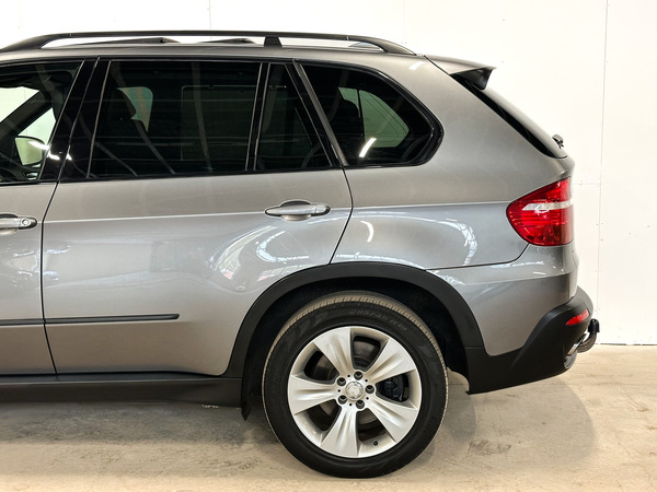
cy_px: 246
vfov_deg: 30.3
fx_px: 911
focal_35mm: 48
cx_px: 328
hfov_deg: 39.7
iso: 200
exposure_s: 1/50
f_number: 1.8
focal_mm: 6.86
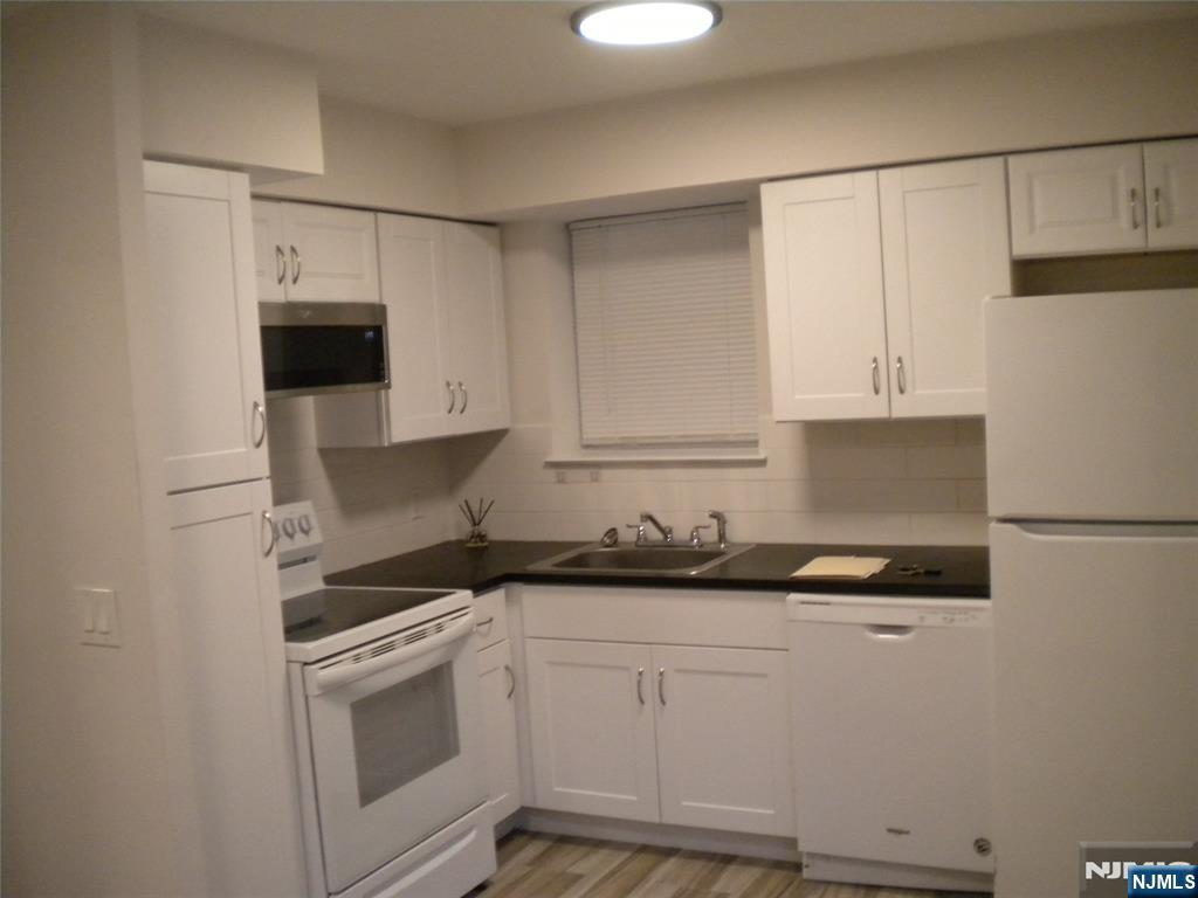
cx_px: 599
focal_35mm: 35
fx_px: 1211
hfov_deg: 52.6
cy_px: 449
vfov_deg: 40.7
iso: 400
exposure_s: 1/81.7
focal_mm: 6.3
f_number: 3.1
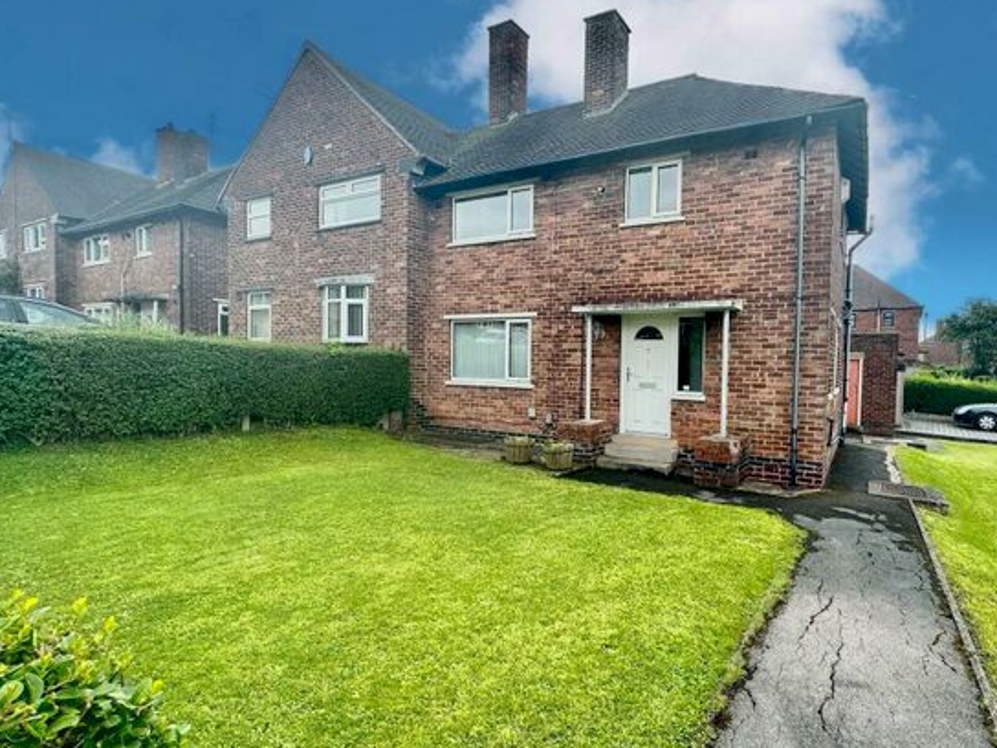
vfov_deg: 71.6
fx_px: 518
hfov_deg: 86.2
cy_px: 386
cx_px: 618
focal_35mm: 18
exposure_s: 1/430
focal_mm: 2.22
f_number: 2.2
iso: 40
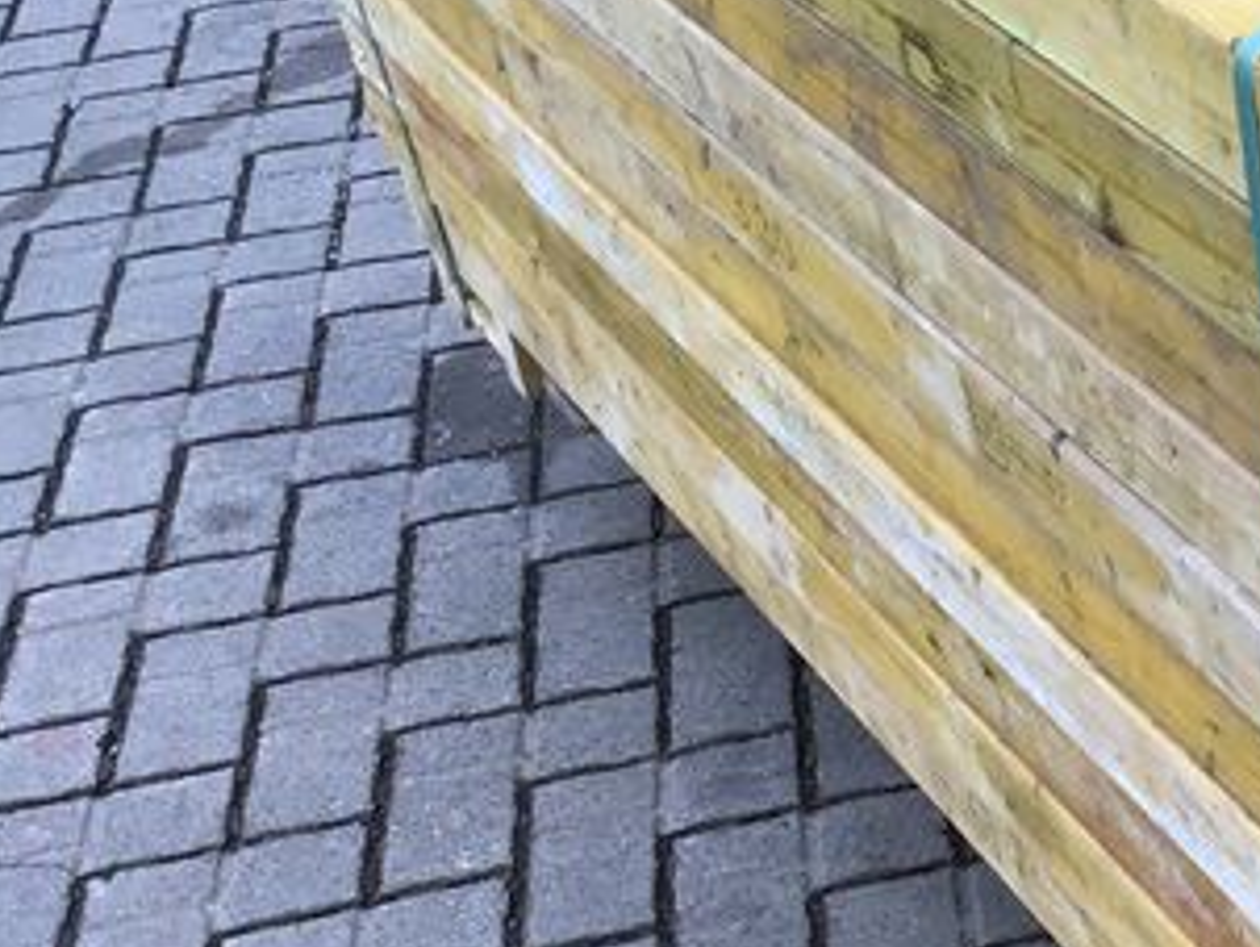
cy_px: 355
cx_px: 1652
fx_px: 2987
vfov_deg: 18.0
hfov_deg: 21.5
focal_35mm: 82
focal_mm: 3.3
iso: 40
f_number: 2.4
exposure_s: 1/100
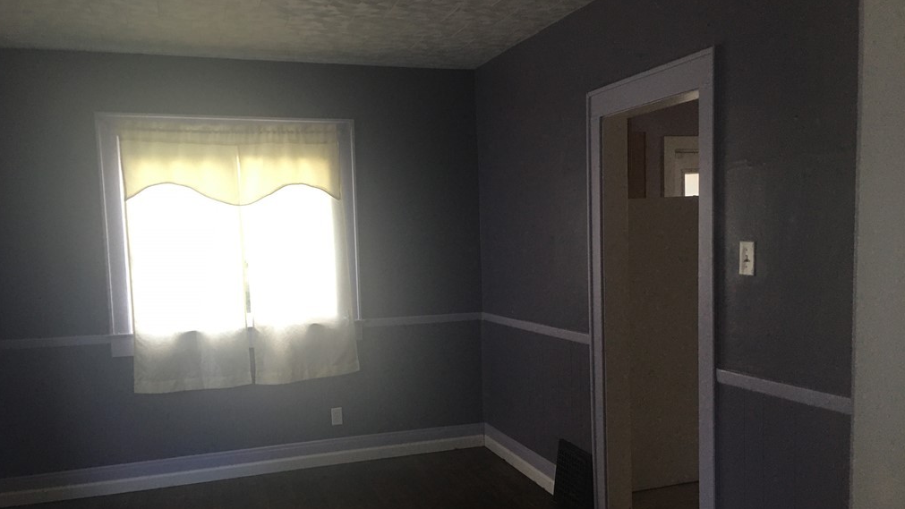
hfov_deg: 61.0
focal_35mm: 32
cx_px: 449
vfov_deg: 36.5
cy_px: 320
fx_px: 768
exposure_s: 1/15
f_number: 2.2
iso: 50
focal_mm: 4.15
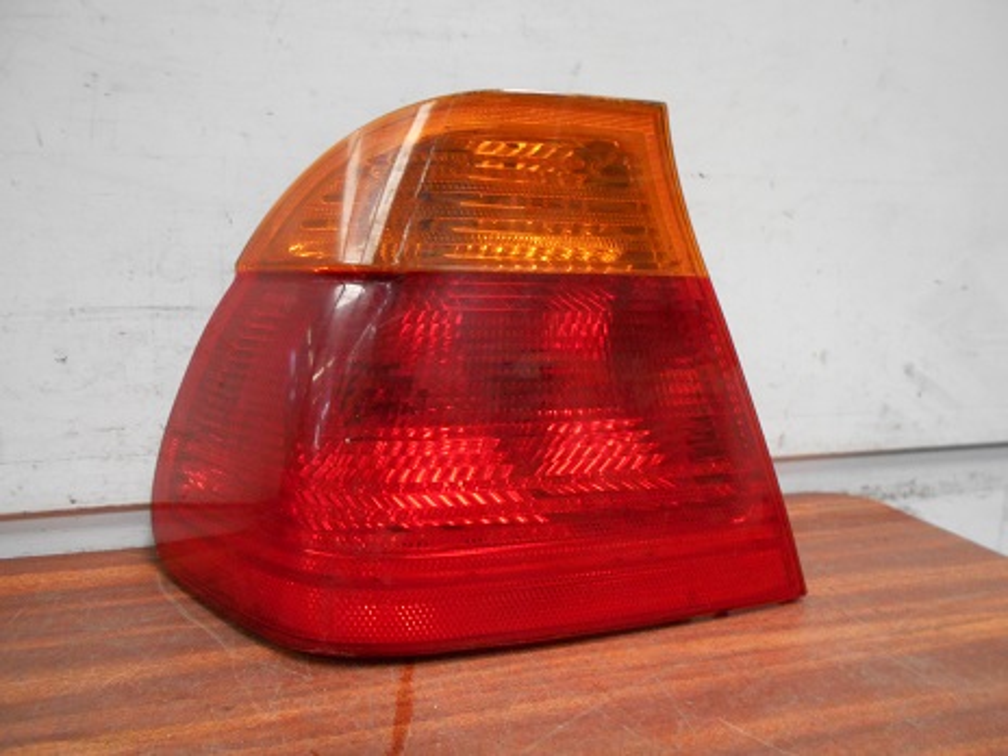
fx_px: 757
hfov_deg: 67.3
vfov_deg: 53.1
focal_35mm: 26
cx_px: 504
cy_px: 378
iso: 400
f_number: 3.2
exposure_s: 1/25
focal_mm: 4.6
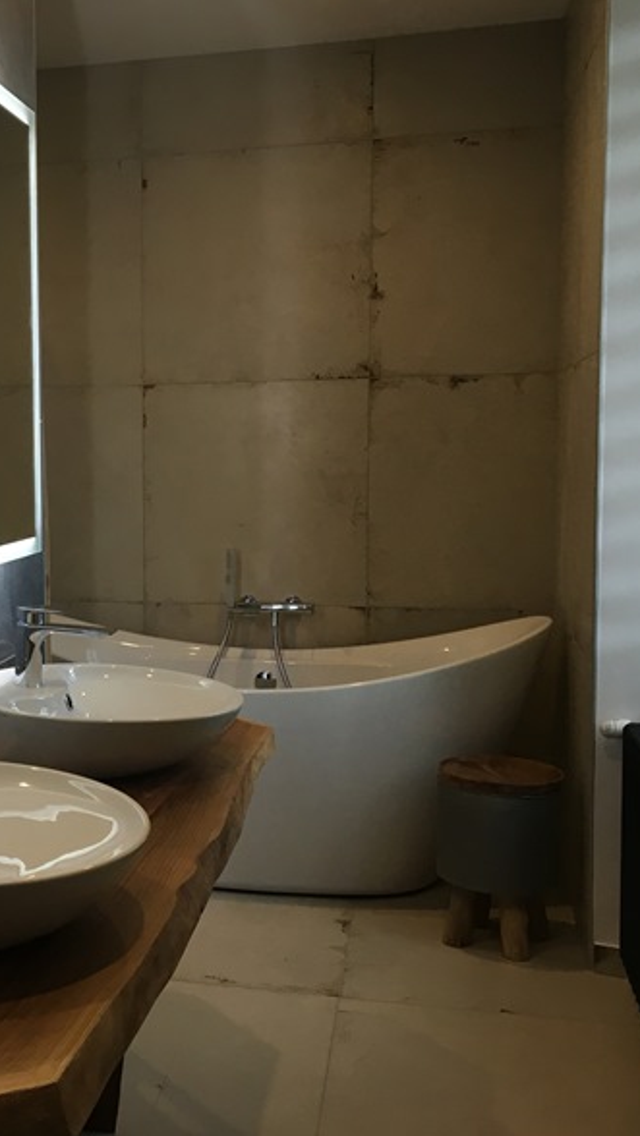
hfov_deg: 26.9
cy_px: 572
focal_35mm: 43
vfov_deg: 47.3
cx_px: 81
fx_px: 1297
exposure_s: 1/33
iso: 32
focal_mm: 4.15
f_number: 2.2
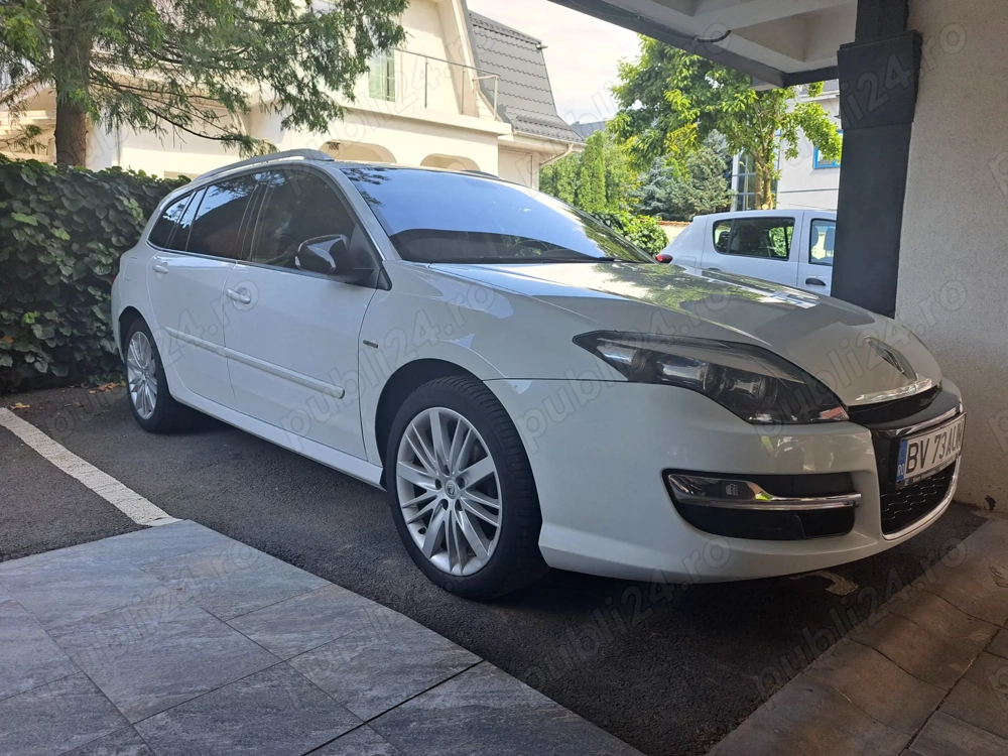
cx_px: 504
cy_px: 378
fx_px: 699
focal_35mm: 24
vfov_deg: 56.8
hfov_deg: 71.6
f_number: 1.8
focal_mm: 5.23
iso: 50
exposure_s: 1/201
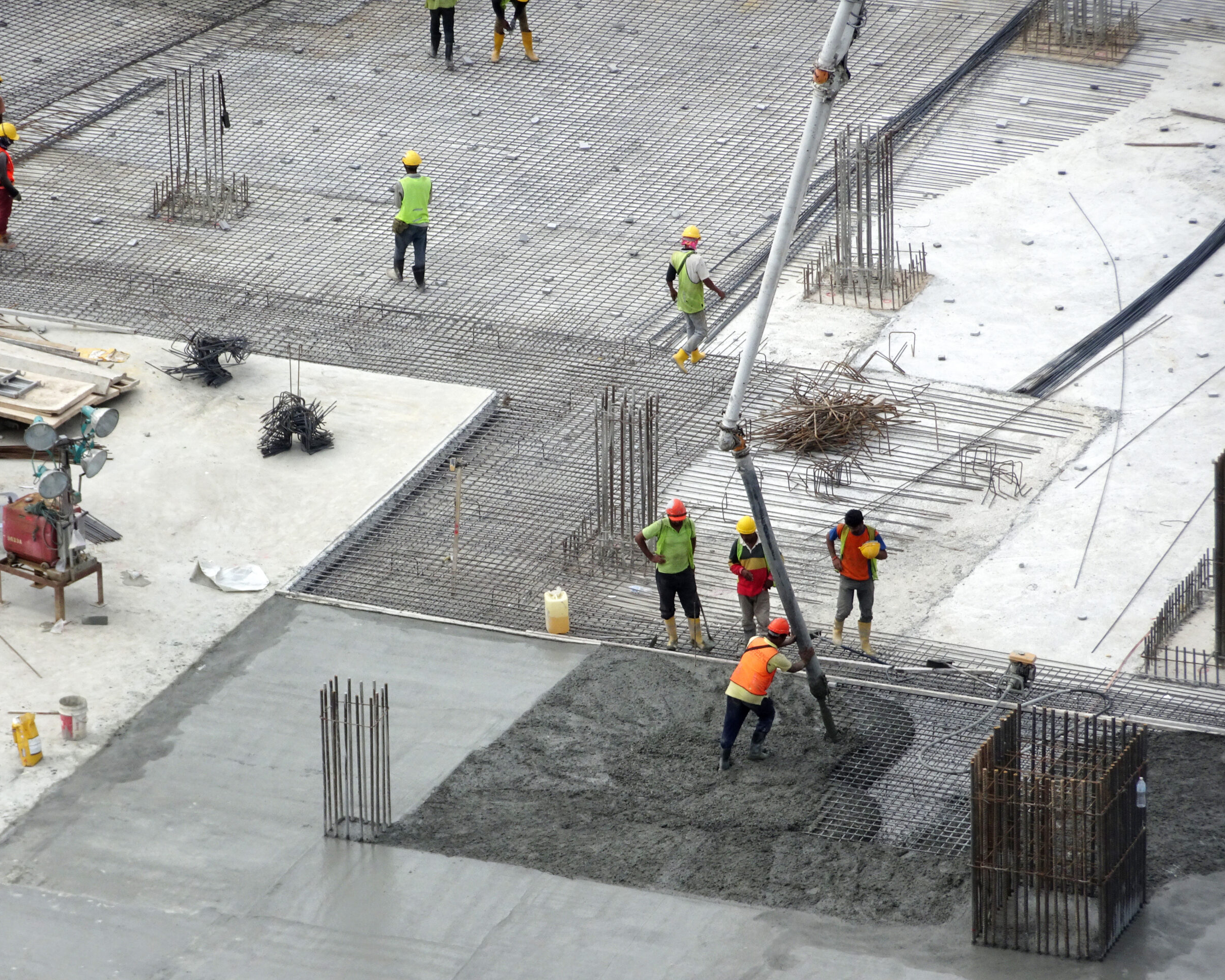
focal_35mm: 292
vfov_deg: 5.3
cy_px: 490
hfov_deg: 6.6
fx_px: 10587
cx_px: 587
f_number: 6.3
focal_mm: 47.9
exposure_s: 1/320
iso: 80
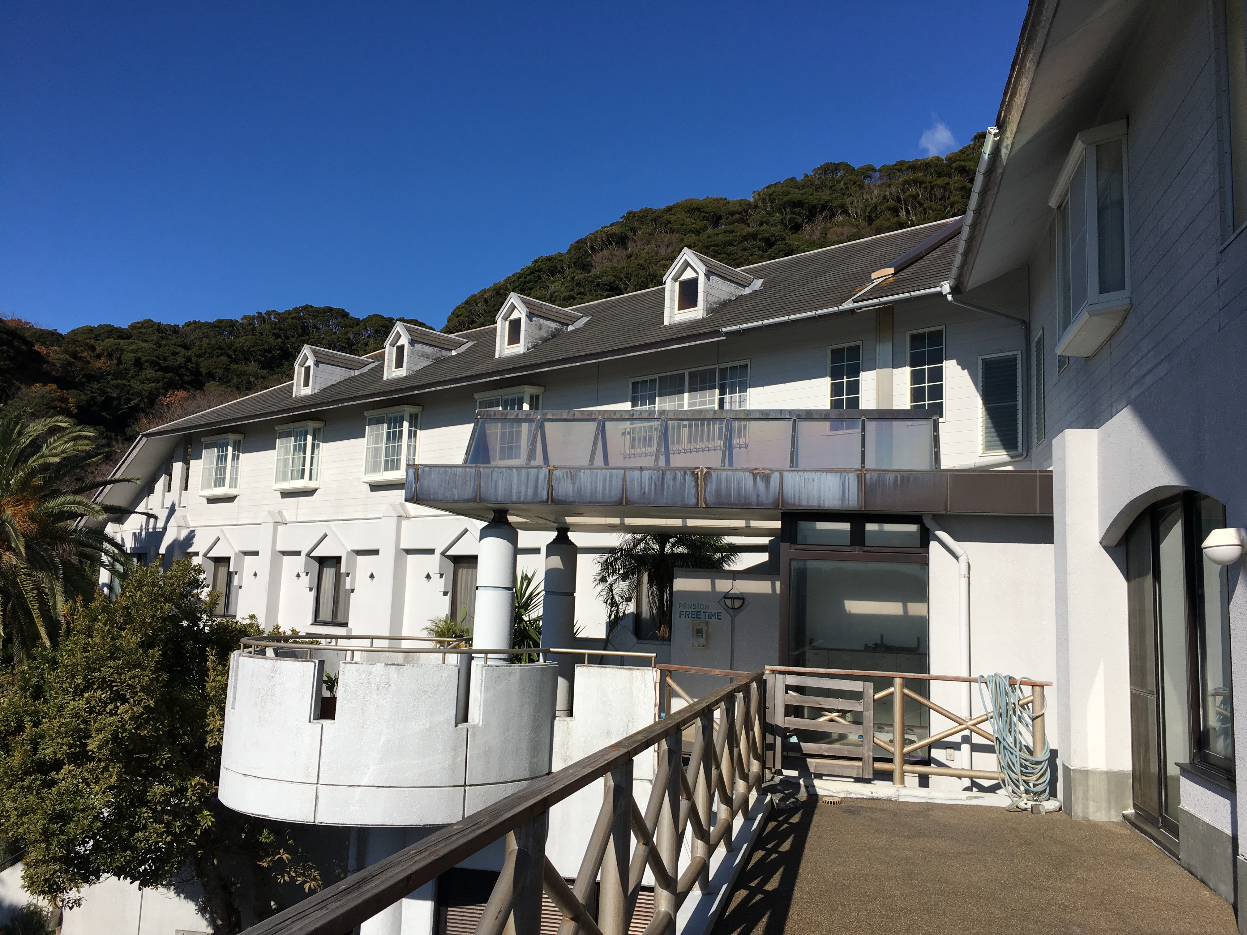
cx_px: 624
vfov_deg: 48.2
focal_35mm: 29
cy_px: 468
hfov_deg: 61.7
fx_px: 1045
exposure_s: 1/2747
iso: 25
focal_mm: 4.15
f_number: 2.2
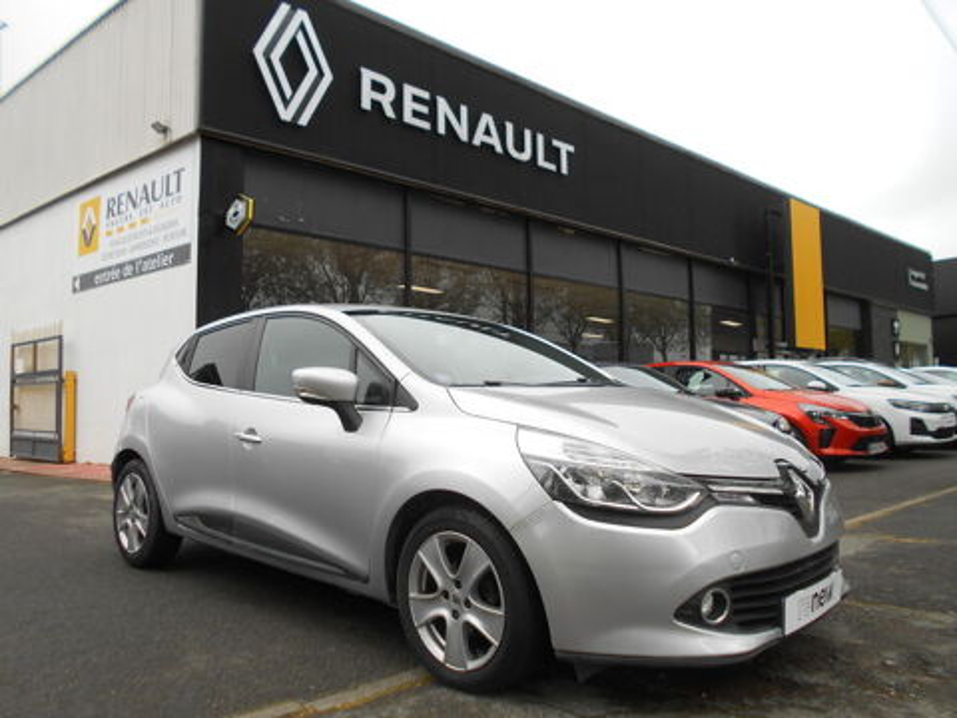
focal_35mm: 26
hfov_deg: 67.3
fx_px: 719
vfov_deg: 53.1
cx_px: 478
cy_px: 359
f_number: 3.2
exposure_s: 1/250
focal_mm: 4.6
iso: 80
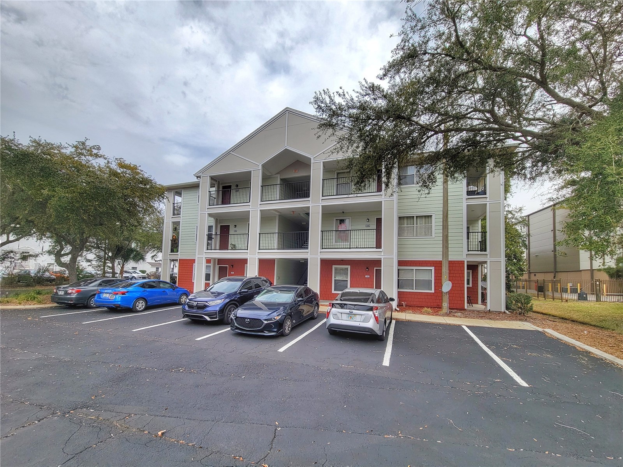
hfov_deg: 106.2
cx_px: 312
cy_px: 234
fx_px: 234
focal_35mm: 13
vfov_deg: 89.9
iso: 50
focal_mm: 2.2
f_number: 2.2
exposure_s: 1/845
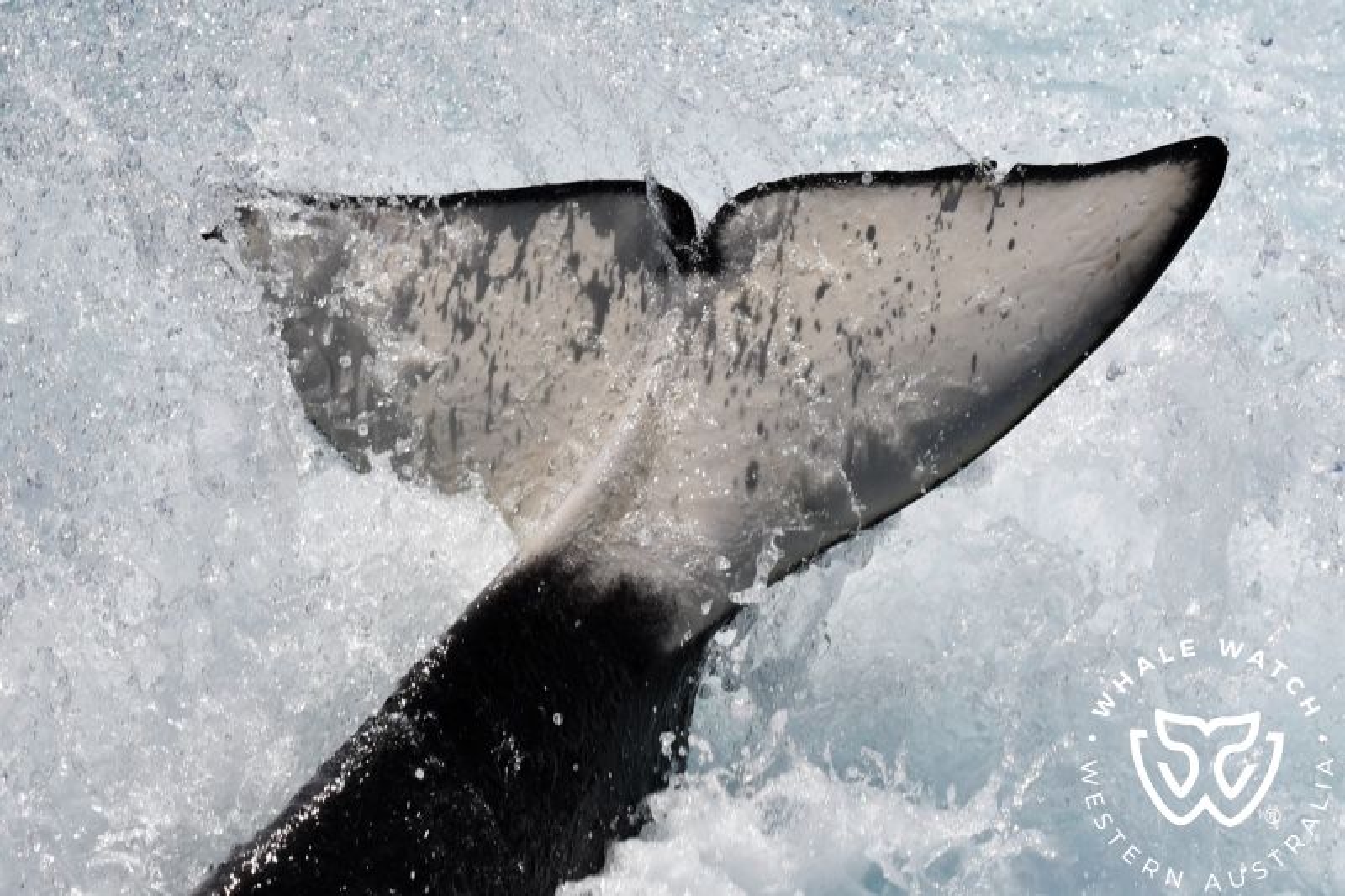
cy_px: 448
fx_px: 8404
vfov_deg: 6.1
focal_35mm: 225
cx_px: 672
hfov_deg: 9.2
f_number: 8
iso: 200
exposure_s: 1/2000
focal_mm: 150
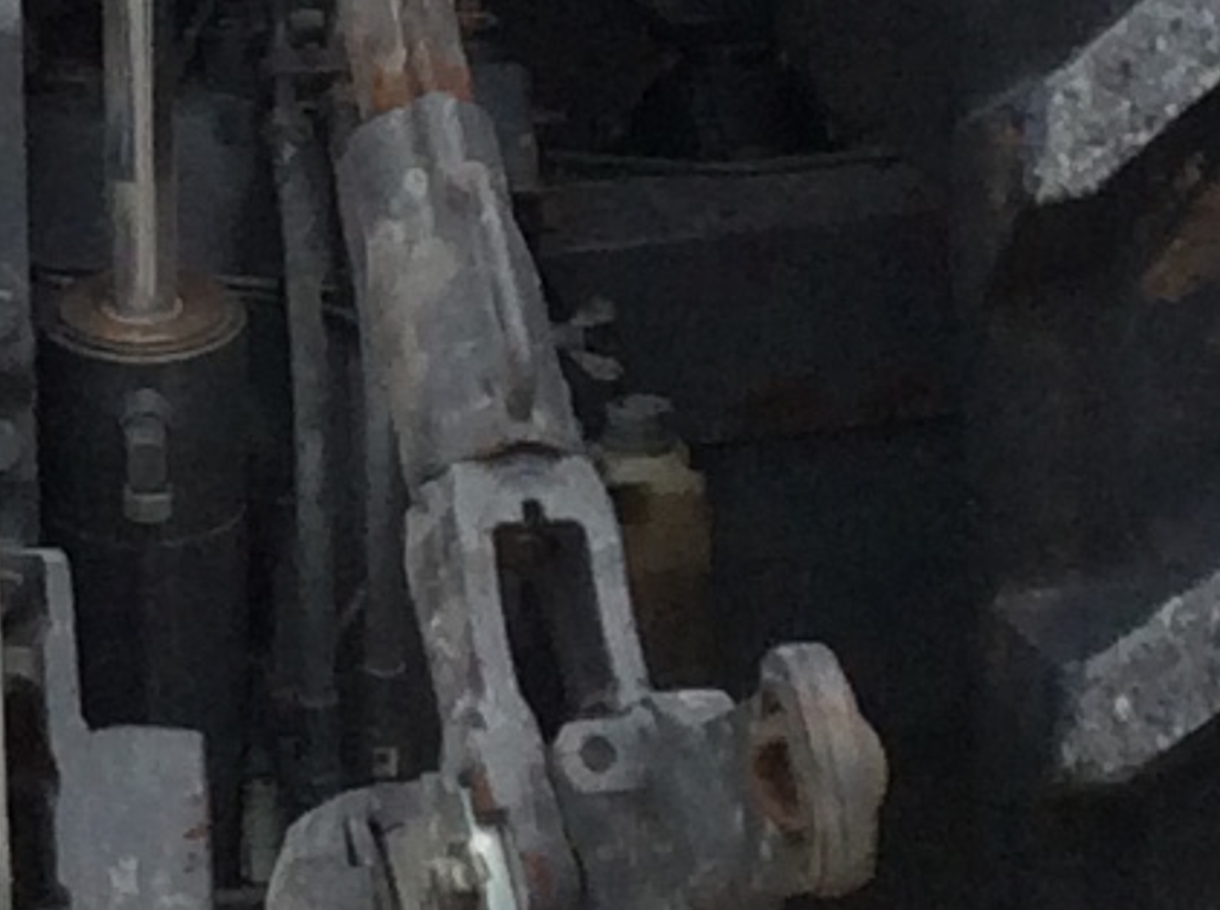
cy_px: -423
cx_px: -212
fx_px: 6929
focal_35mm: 197
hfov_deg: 9.9
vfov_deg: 7.4
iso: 32
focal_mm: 3.3
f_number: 2.4
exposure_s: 1/1167
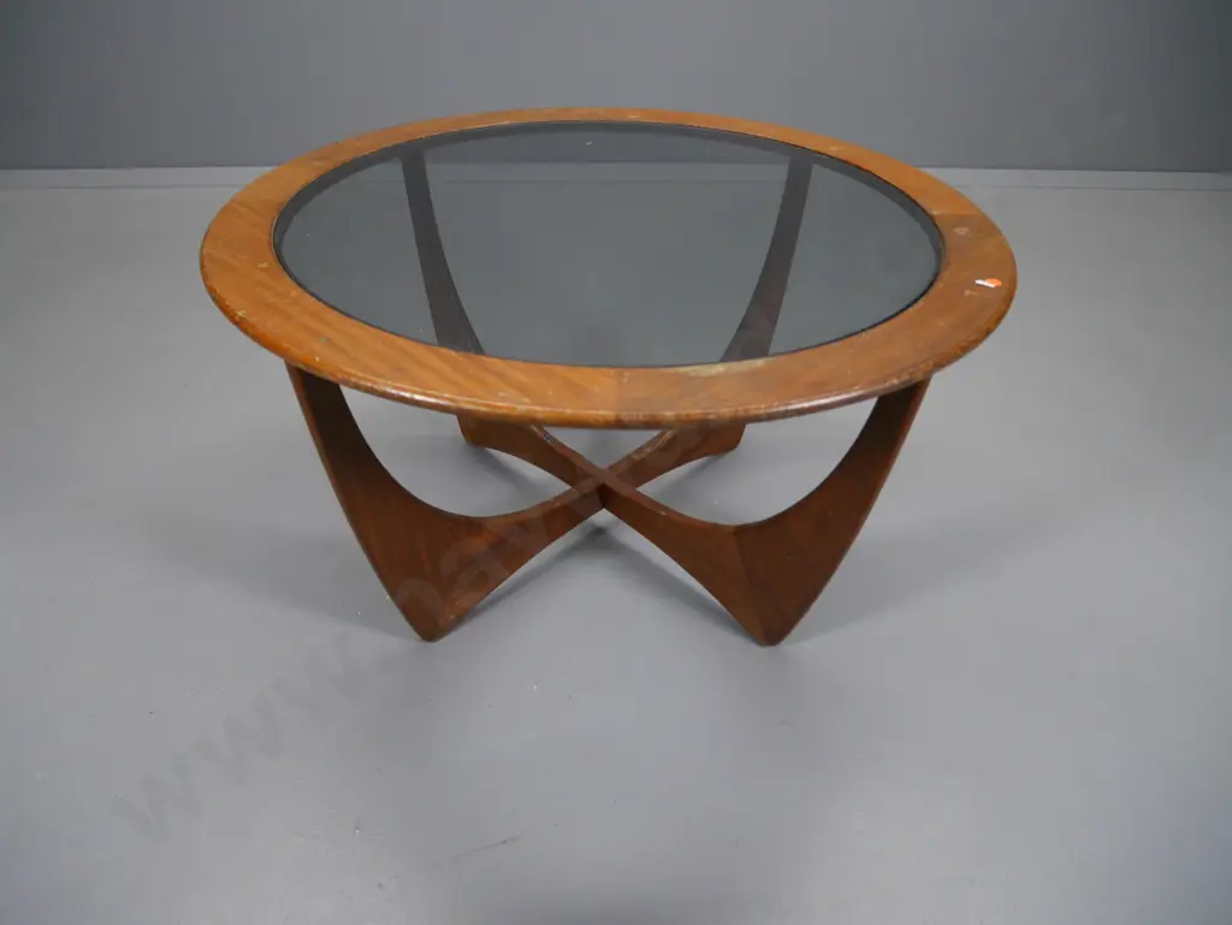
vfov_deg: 56.9
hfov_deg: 71.6
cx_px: 616
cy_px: 462
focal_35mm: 24
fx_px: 855
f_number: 3.5
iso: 640
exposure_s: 1/60
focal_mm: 12
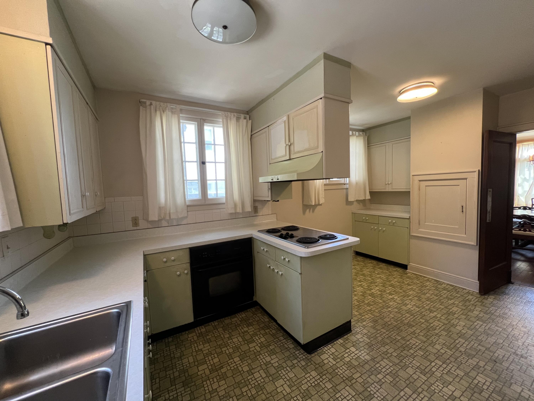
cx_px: 267
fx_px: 201
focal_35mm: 13
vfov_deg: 89.9
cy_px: 200
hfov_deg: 106.2
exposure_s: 1/60
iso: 200
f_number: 1.8
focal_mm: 1.57
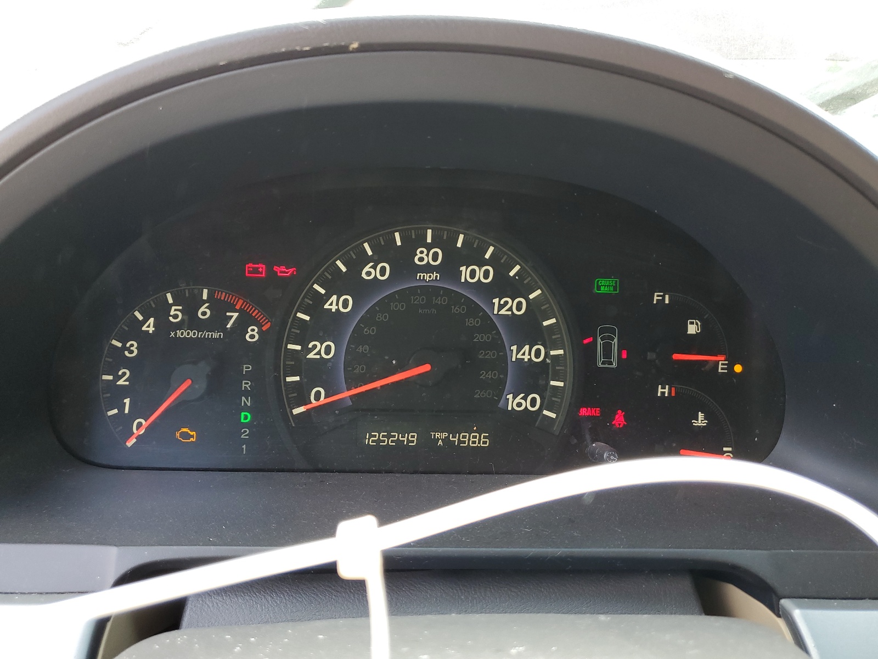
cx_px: 439
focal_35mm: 26
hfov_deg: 67.3
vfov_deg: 53.1
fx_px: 659
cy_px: 330
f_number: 1.5
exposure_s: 1/120
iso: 60
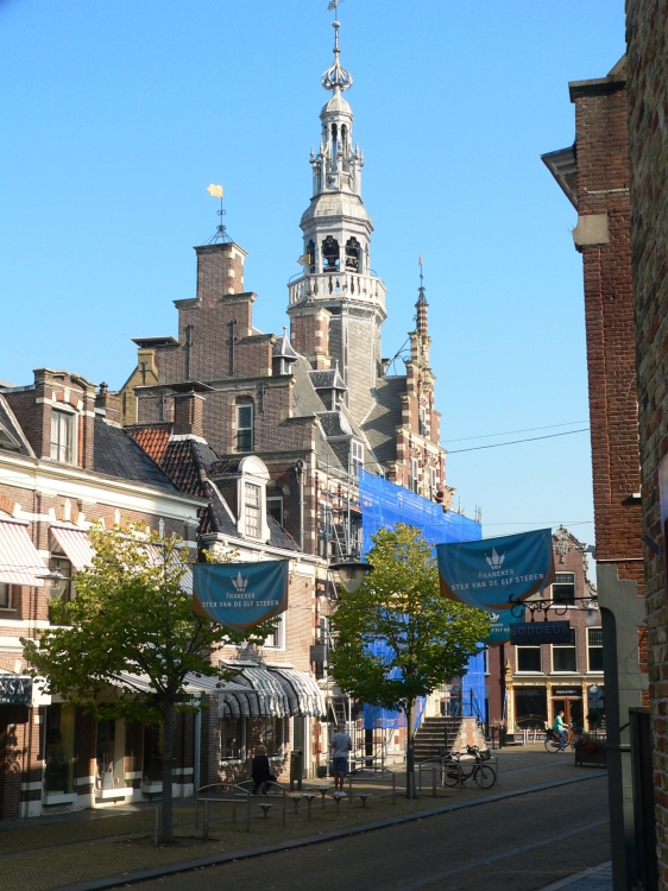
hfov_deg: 28.5
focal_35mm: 51
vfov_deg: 37.5
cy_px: 446
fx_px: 1313
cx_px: 334
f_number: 4
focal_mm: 8.5
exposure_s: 1/500
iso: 80
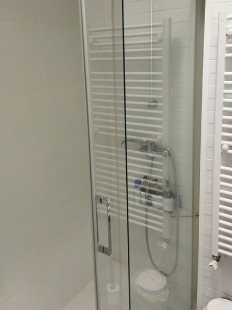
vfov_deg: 51.0
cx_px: 122
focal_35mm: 36
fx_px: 322
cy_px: 122
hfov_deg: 39.6
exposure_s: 1/33
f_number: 1.79
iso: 438
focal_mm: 4.71
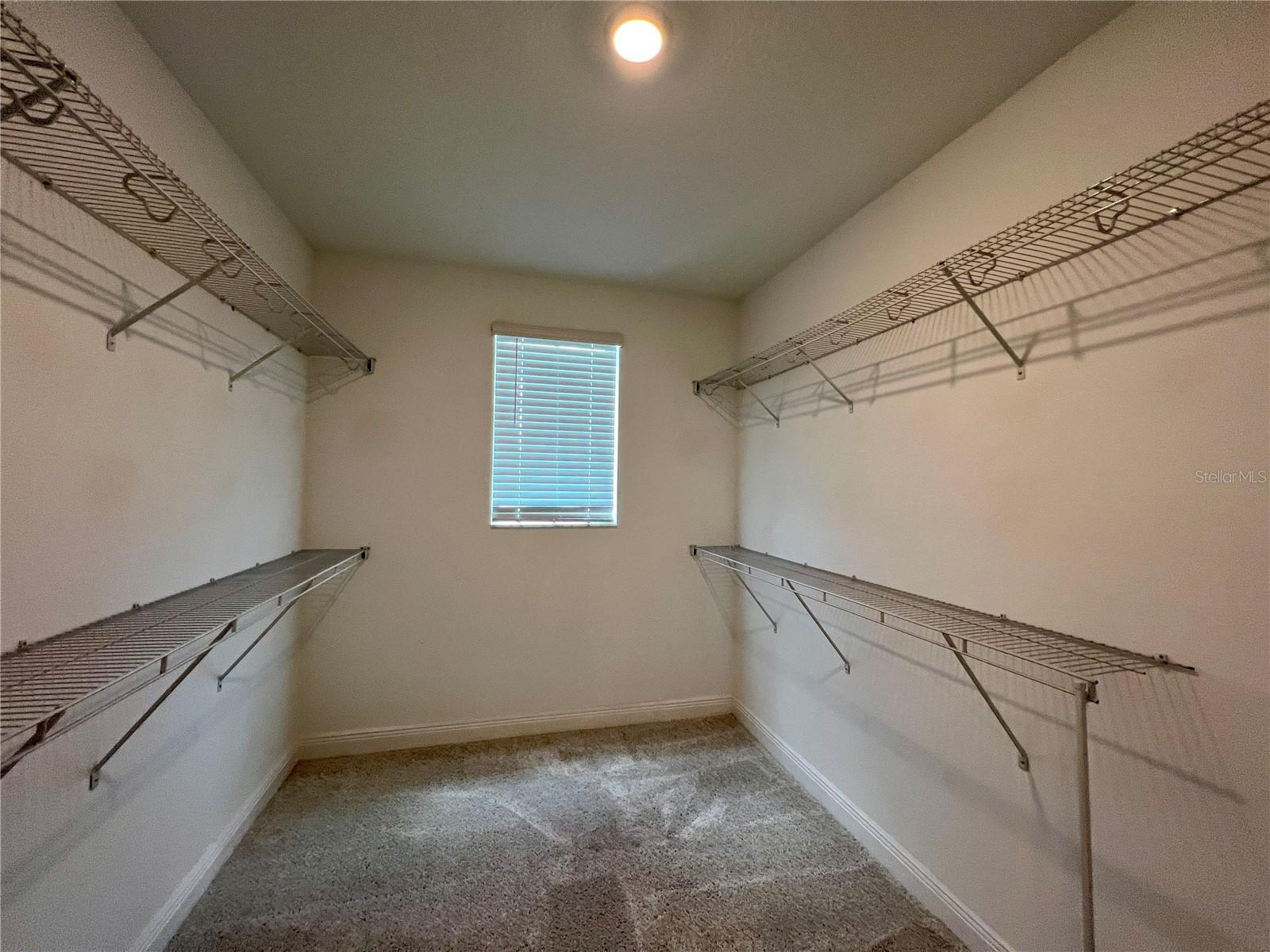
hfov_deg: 106.2
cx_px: 635
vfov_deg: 89.9
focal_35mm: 13
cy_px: 476
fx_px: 477
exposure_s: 1/120
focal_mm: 1.57
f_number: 1.8
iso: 160
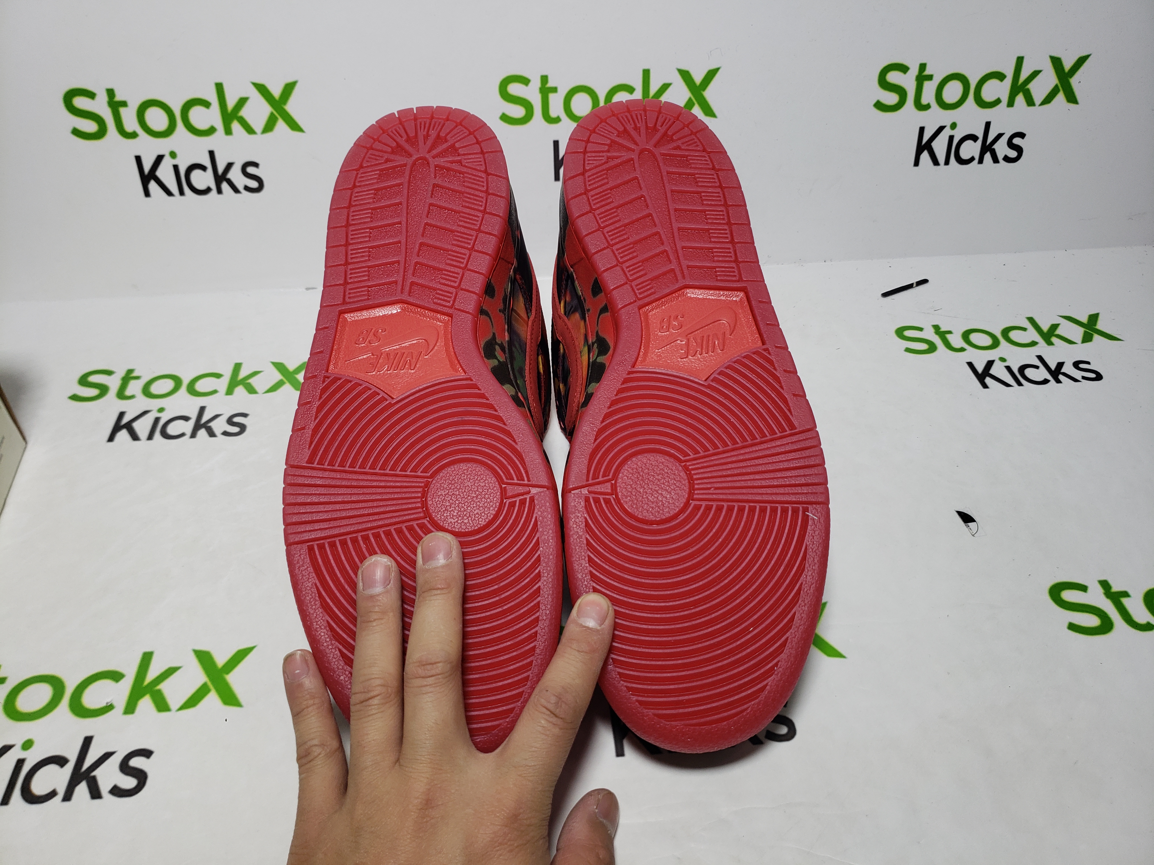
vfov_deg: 53.1
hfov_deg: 67.3
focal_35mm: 26
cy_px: 432
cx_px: 577
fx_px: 867
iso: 50
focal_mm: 4.3
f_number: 1.5
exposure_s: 1/519
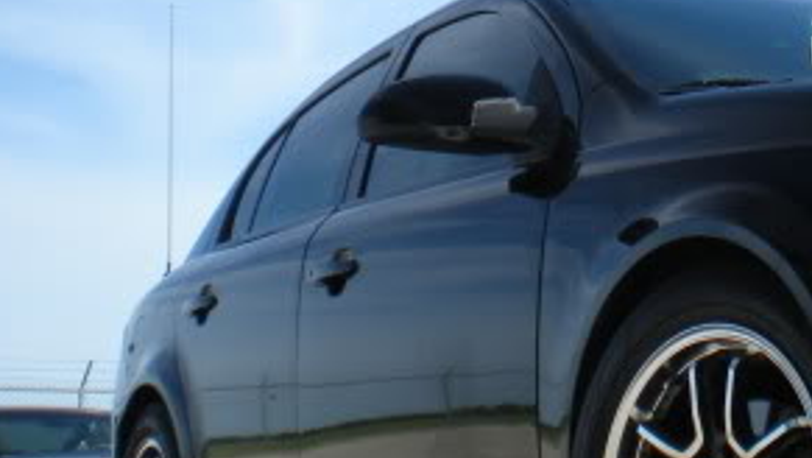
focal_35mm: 91
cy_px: -87
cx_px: 859
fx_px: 1960
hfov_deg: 22.3
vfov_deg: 13.0
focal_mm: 6.3
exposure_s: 1/310
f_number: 4.6
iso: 64
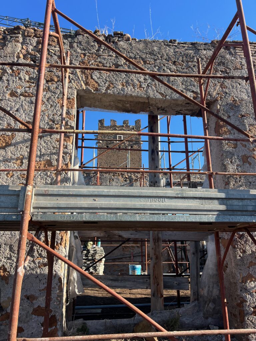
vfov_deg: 67.3
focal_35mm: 26
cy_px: 170
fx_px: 256
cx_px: 128
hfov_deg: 53.1
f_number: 1.5
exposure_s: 1/1597
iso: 50
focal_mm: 5.7
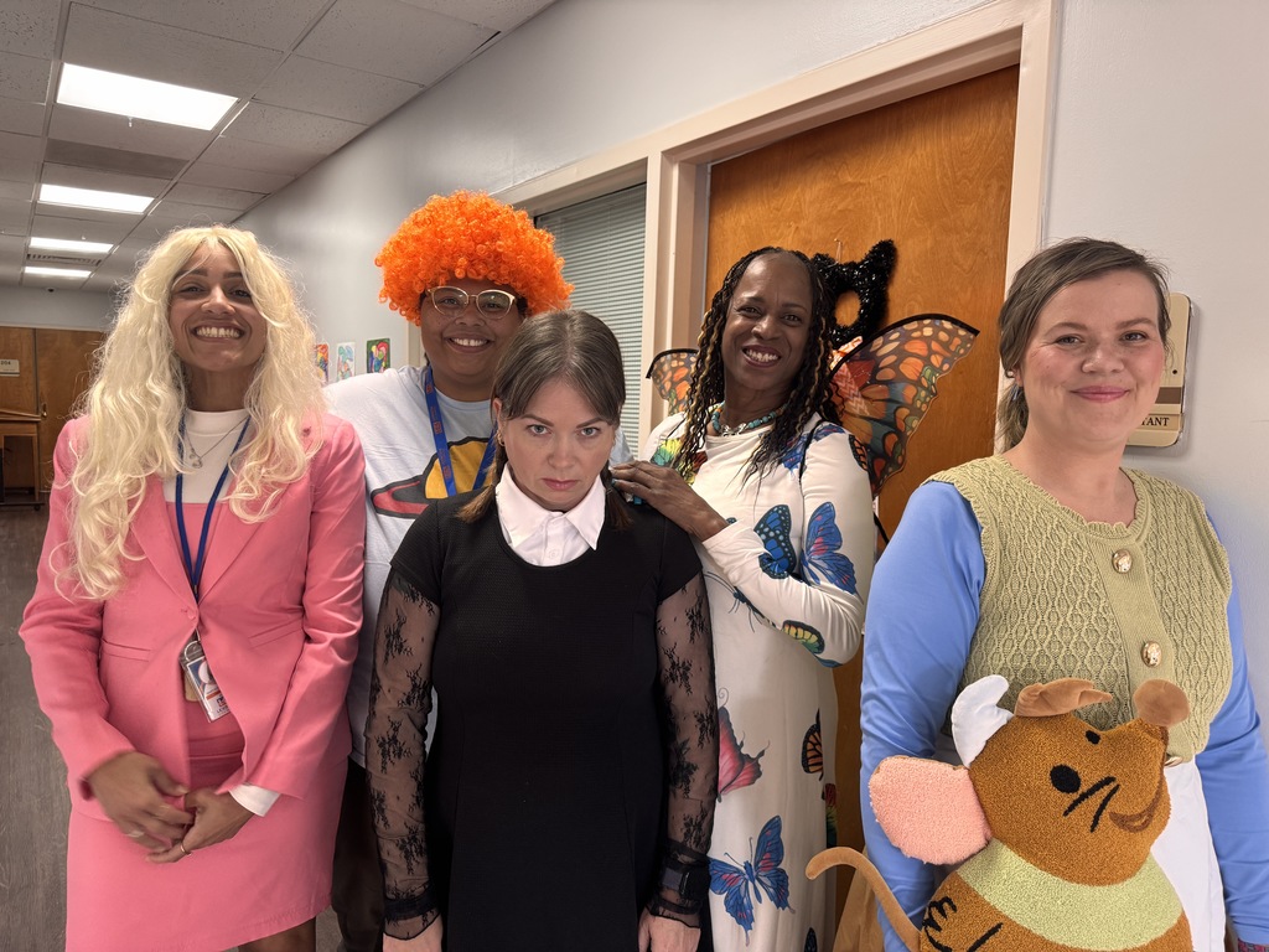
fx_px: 880
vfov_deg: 56.8
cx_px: 634
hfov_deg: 71.6
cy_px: 476
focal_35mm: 24
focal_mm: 6.76
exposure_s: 1/60
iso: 250
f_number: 1.78
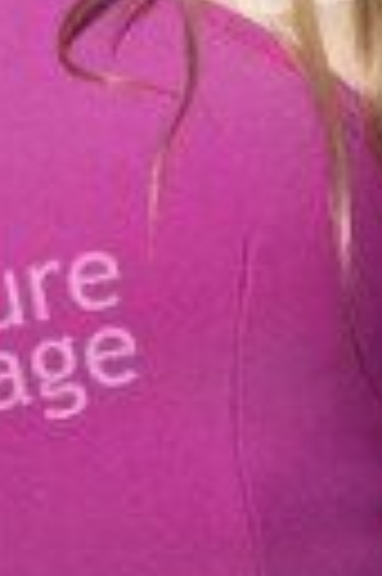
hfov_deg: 4.2
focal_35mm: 327
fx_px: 5218
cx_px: 36
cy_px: -315
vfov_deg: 6.2
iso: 800
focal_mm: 105
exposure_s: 1/200
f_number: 5.6
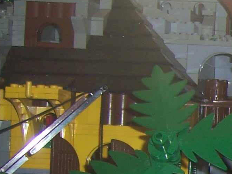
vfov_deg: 9.6
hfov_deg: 11.5
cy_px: 177
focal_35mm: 153
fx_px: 1027
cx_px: 478
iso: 100
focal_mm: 6
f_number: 2.8
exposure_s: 1/60
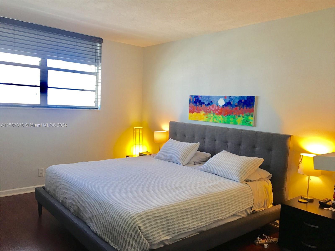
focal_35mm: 29
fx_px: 281
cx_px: 168
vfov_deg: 48.2
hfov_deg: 61.7
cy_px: 126
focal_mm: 4.15
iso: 40
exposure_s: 1/30
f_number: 2.2
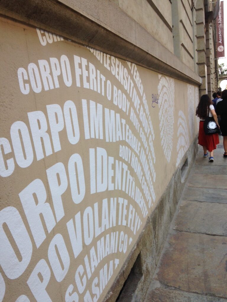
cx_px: 114
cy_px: 151
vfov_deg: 55.4
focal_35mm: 33
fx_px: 289
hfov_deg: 42.9
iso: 50
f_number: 2.4
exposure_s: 1/120
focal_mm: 4.12
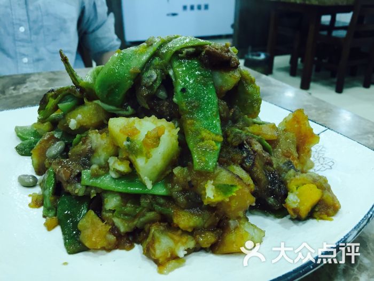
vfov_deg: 48.2
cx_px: 187
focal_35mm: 29
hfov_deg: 61.7
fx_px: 313
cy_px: 140
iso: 80
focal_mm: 4.15
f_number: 2.2
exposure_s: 1/33
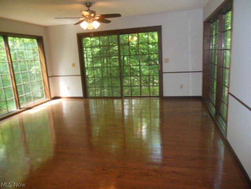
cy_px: 94
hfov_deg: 69.4
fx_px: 181
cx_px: 126
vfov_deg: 54.9
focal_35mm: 25
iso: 400
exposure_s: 1/25
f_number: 3.2
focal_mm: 4.5
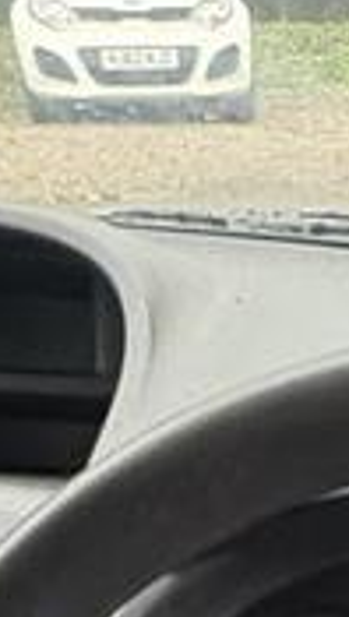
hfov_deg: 15.0
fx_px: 1278
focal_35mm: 78
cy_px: 938
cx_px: 434
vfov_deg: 22.2
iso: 200
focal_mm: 2.22
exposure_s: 1/83
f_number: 2.2
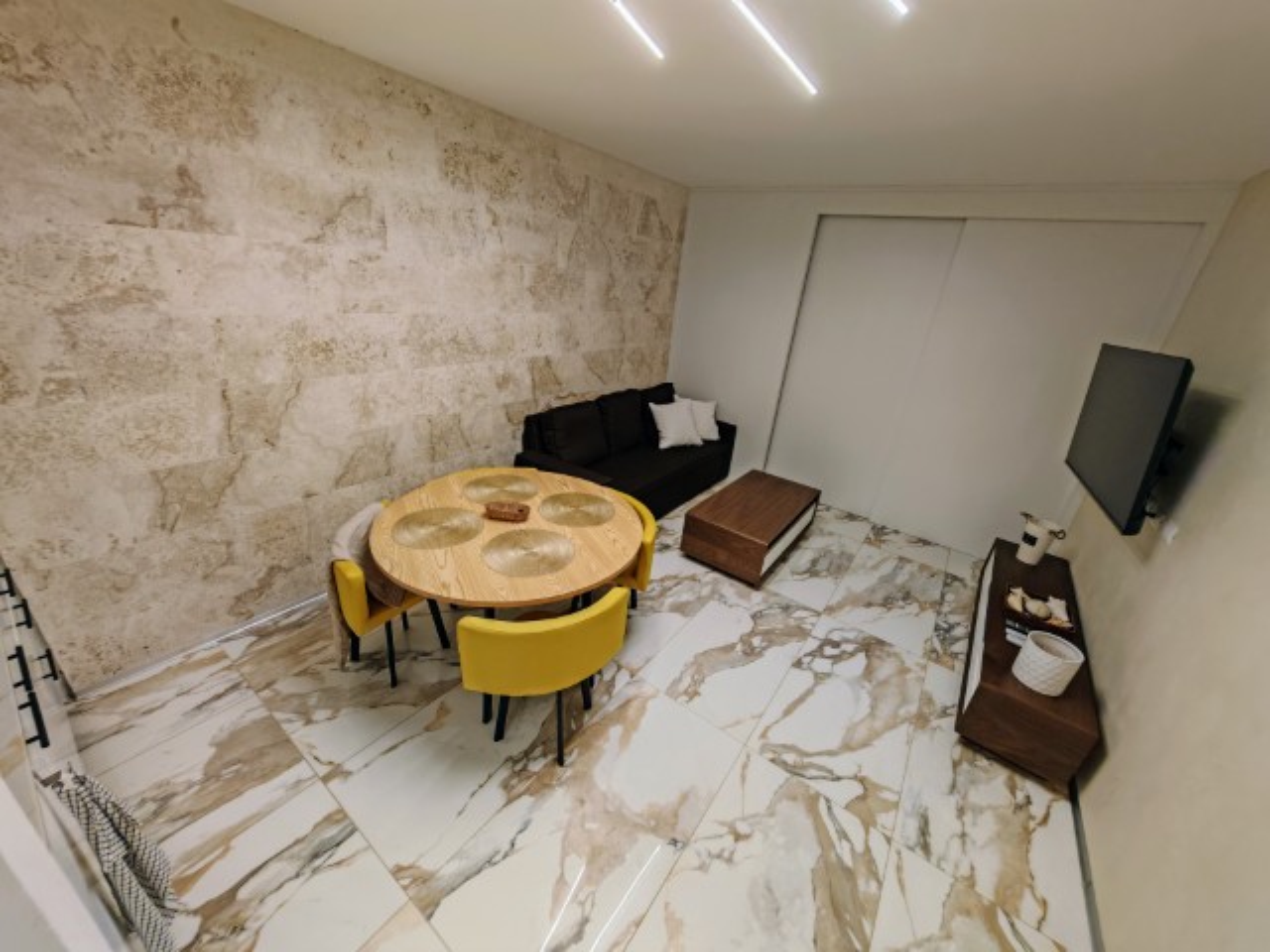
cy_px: 476
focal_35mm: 13
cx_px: 635
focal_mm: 1.82
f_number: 2
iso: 320
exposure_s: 1/30
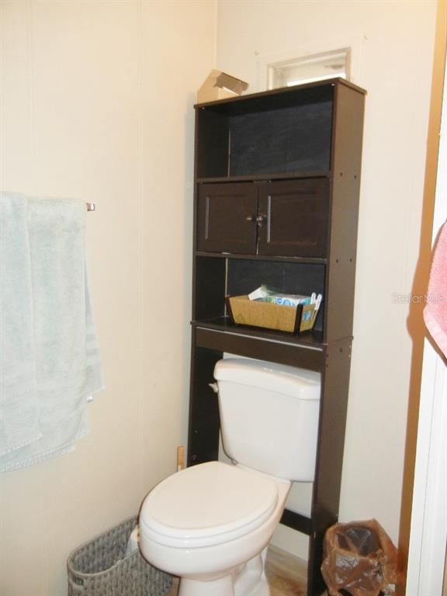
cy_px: 298
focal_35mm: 30
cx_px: 224
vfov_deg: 60.0
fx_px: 517
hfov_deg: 46.8
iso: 200
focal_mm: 5.4
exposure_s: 1/30
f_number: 3.5
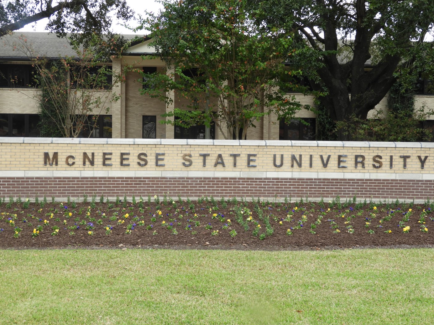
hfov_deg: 36.8
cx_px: 223
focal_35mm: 52
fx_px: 652
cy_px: 167
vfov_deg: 28.0
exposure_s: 1/80
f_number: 4
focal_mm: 9
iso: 100
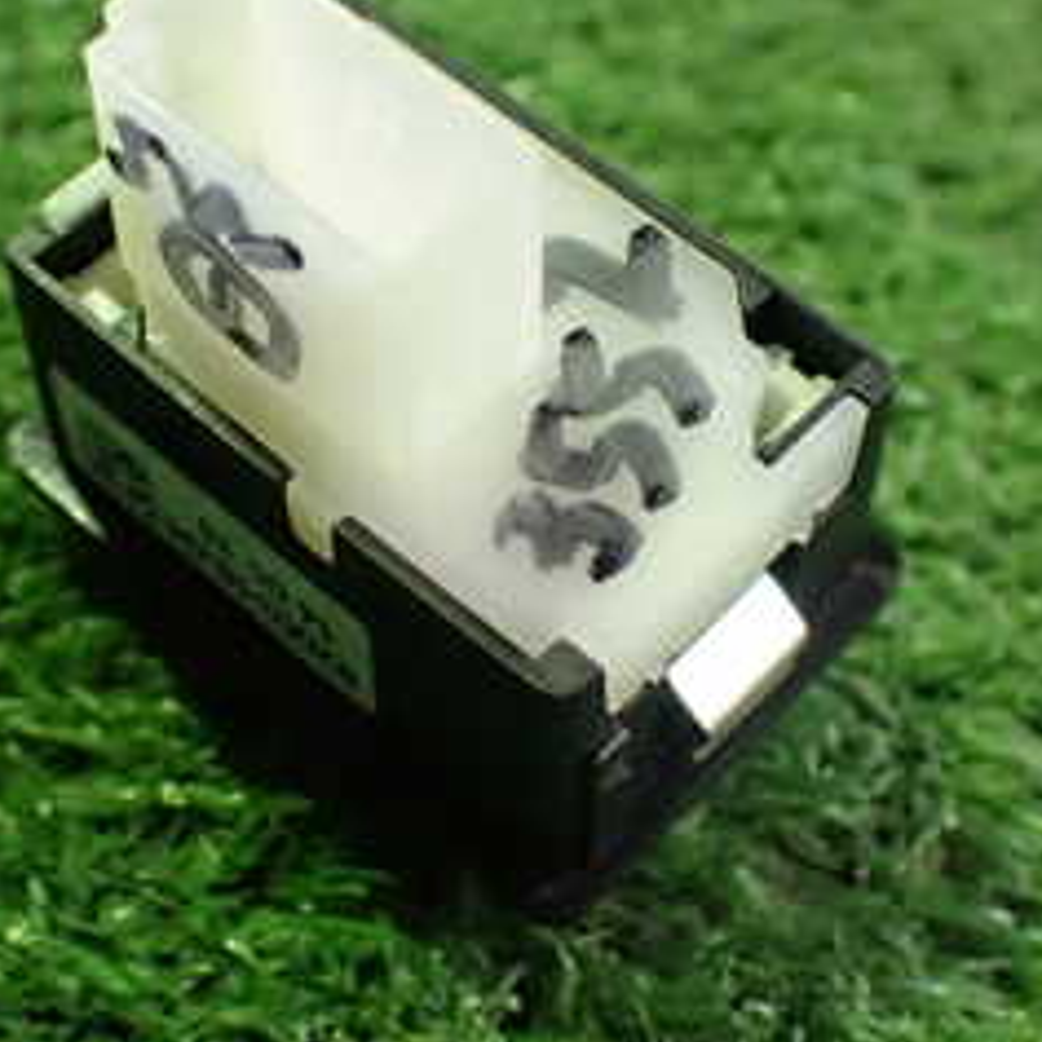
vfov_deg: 23.9
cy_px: 415
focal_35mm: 72
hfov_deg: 24.0
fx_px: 2452
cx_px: 499
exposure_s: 1/60
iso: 800
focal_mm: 5.79
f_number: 2.4
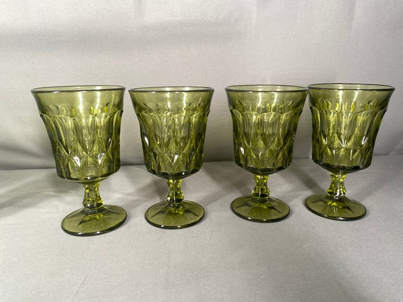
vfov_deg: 53.0
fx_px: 303
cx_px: 202
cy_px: 151
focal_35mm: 26
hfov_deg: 67.3
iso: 125
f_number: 1.8
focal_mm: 4.25
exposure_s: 1/60
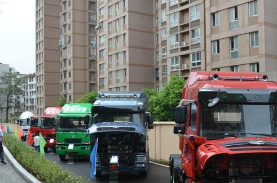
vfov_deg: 30.2
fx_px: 338
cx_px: 166
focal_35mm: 44
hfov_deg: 44.4
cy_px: 117
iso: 200
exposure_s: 1/200
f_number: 7.1
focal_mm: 18
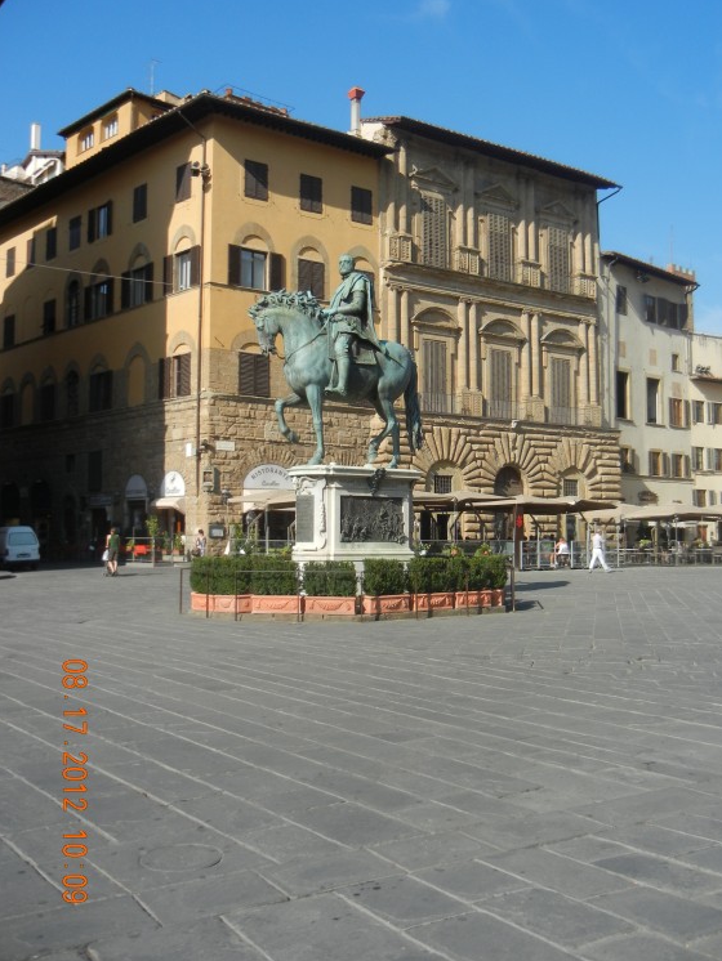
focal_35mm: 35
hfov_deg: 40.7
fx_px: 973
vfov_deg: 52.6
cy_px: 469
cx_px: 369
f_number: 7.2
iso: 160
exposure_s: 1/326
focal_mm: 6.2
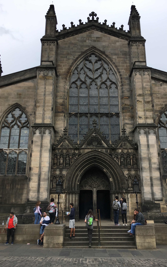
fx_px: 226
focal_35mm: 31
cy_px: 134
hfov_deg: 40.6
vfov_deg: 61.2
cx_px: 90
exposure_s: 1/1131
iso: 25
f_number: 2.2
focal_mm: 4.15
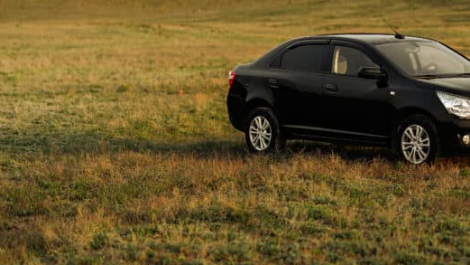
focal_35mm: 103
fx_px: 1284
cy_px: 24
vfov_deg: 11.7
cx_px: 409
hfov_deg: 20.4
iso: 200
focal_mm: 50
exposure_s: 1/160
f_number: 1.2
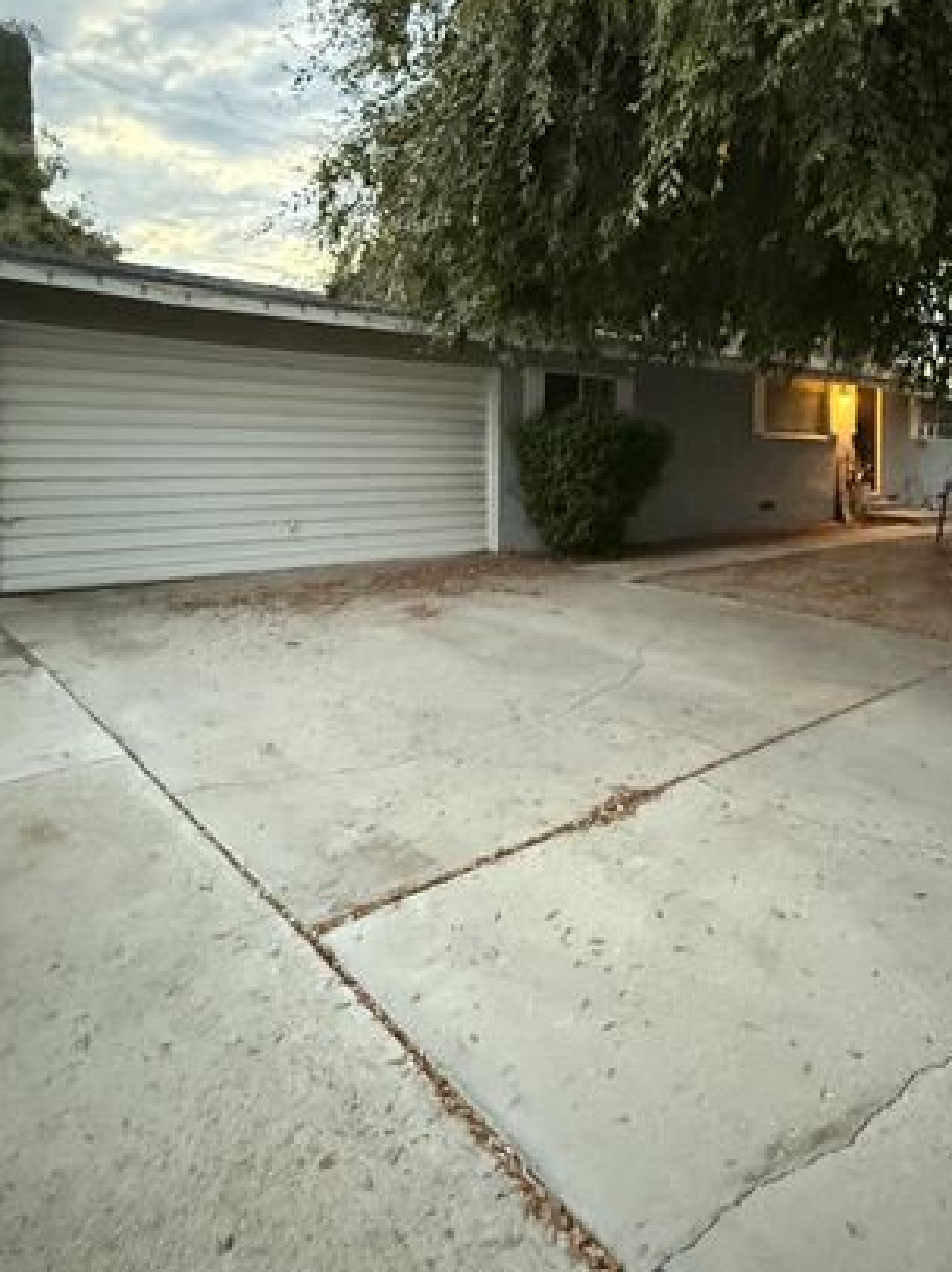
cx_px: 701
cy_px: 484
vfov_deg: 72.8
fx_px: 844
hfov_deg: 56.2
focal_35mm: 23
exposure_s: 1/38
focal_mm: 2.22
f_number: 2.2
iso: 1600
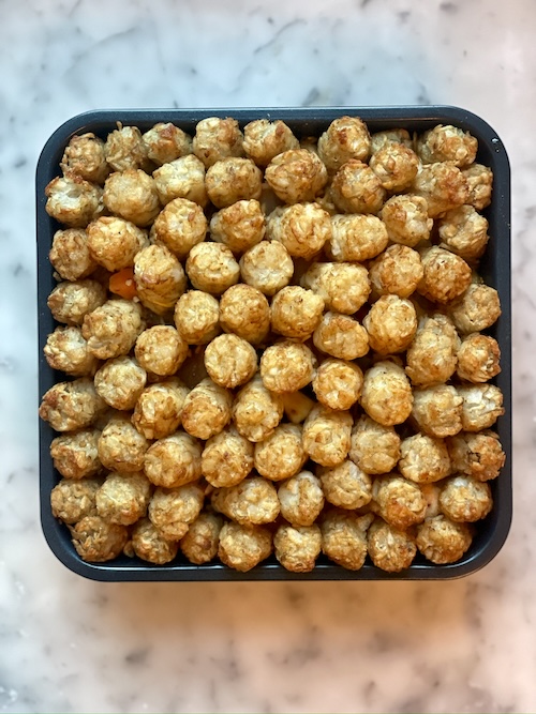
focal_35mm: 52
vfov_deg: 36.8
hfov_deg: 28.0
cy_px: 357
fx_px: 1074
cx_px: 268
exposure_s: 1/40
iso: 250
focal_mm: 6
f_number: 2
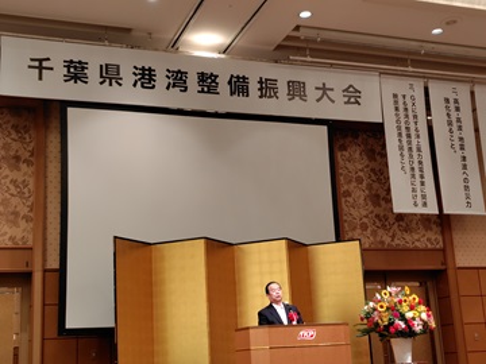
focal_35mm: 23
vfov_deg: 58.9
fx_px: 323
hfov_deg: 73.9
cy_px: 182
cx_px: 243
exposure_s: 1/50
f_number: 1.9
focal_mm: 5.6
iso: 320
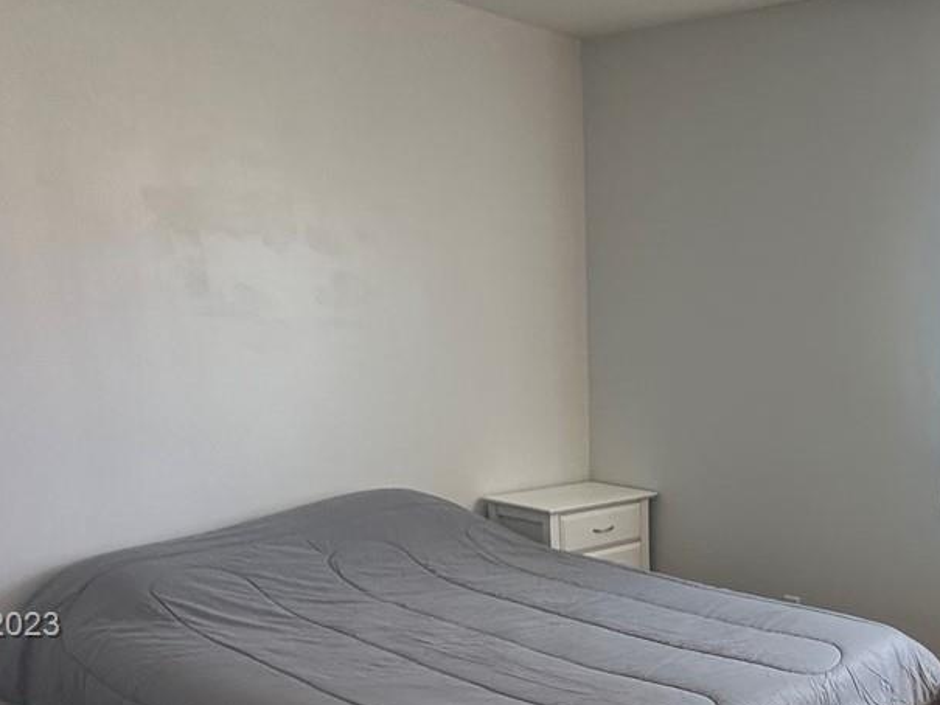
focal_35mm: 37
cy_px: 627
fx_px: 1005
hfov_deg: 46.3
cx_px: 806
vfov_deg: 36.4
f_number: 2.2
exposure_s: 1/60
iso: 200
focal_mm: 2.22
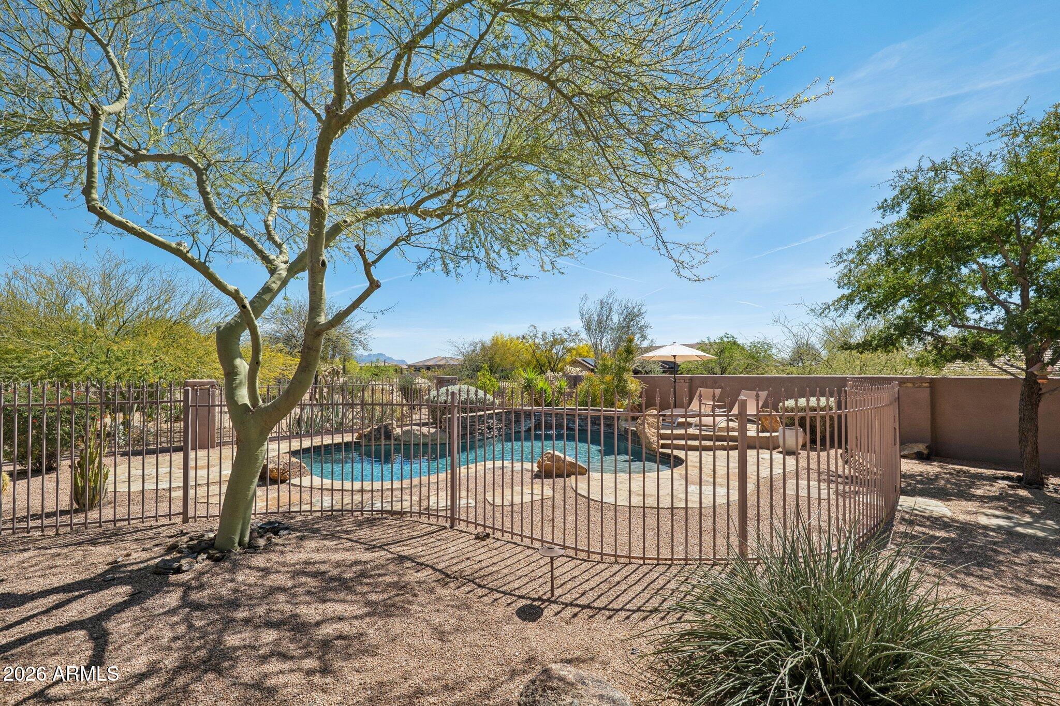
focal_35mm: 14
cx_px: 530
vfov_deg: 81.2
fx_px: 412
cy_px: 353
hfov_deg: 104.3
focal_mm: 14
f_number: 8
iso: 400
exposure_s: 1/1000
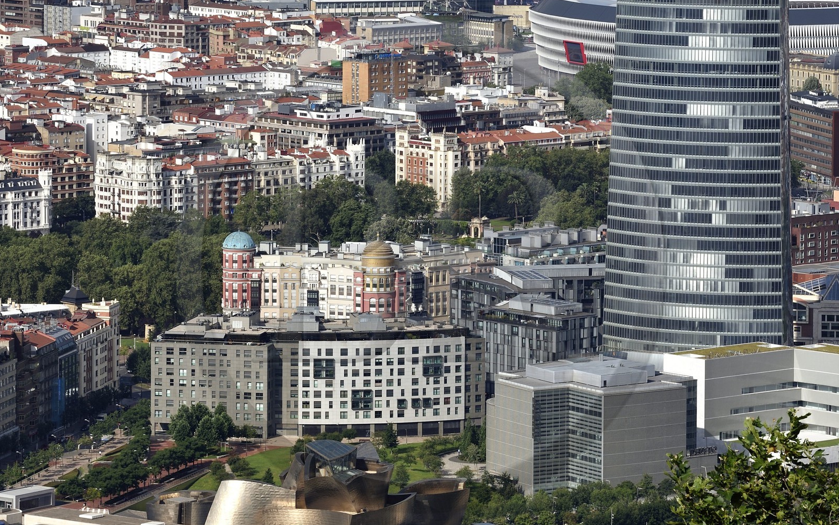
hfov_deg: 10.1
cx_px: 419
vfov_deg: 6.3
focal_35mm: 207
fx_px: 4733
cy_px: 266
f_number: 13
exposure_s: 1/320
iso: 200
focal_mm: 135
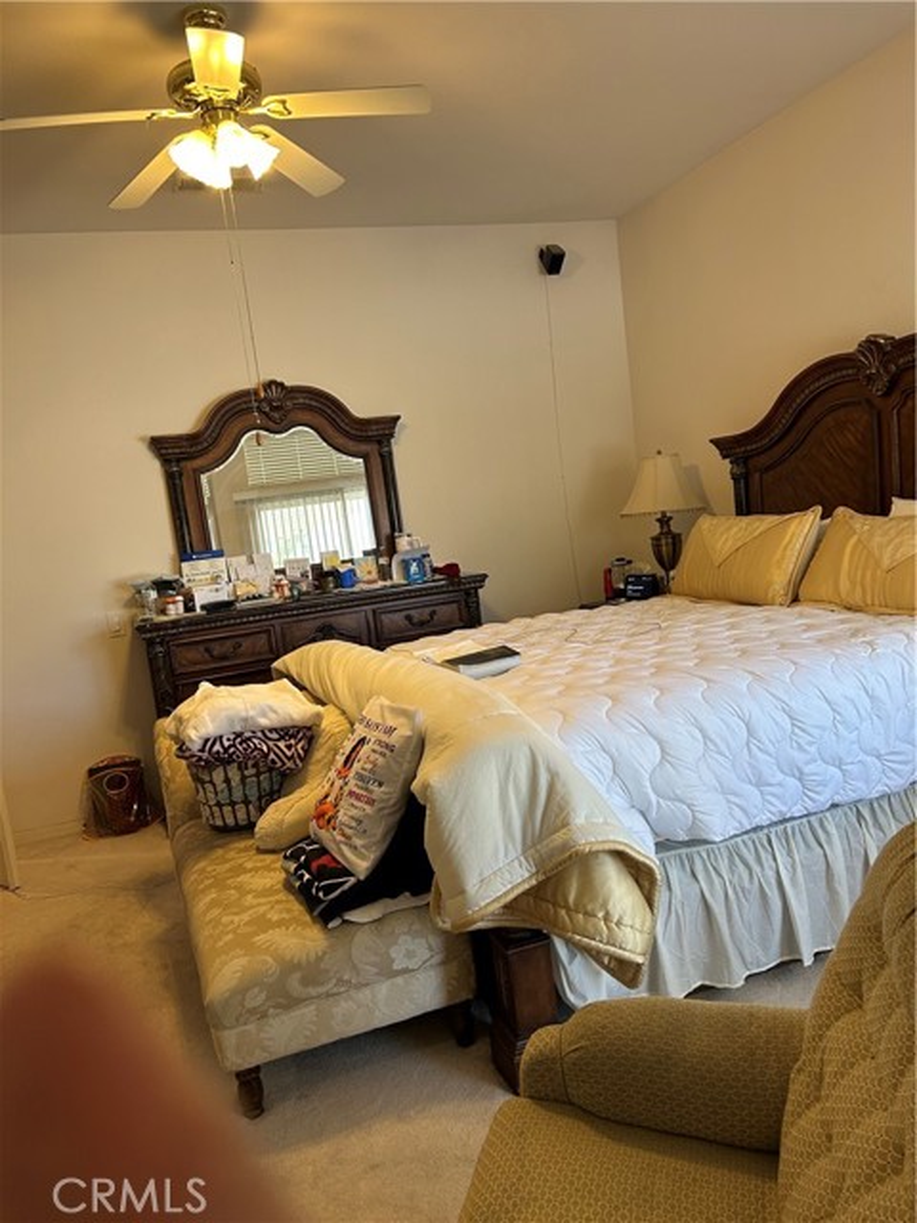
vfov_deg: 67.3
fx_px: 918
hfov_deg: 53.1
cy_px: 612
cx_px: 458
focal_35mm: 26
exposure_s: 1/120
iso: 125
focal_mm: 5.7
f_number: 1.5
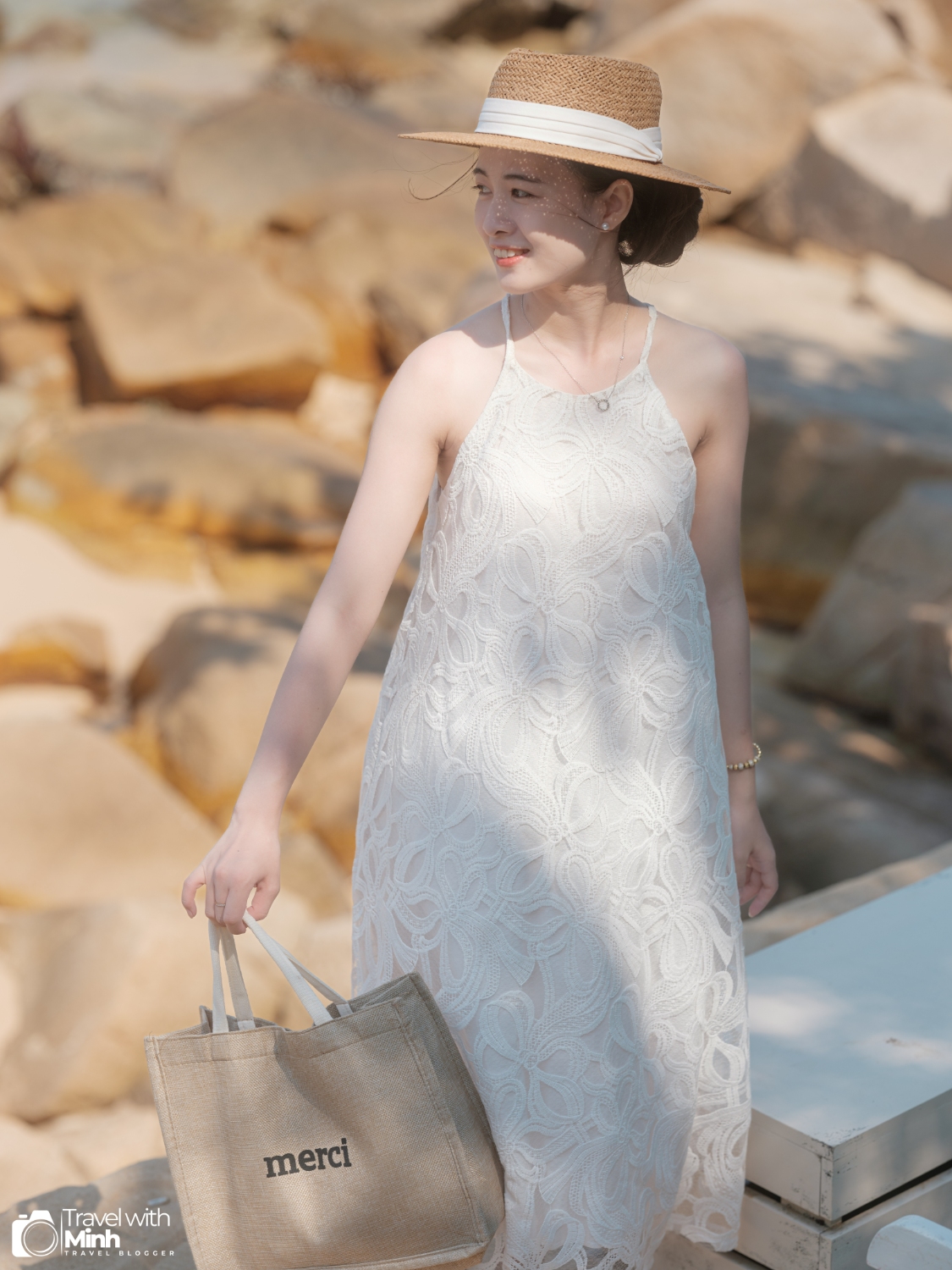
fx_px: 3190
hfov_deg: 17.0
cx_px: 476
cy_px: 635
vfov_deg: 22.5
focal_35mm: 87
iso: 200
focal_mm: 110
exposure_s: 1/850
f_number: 4
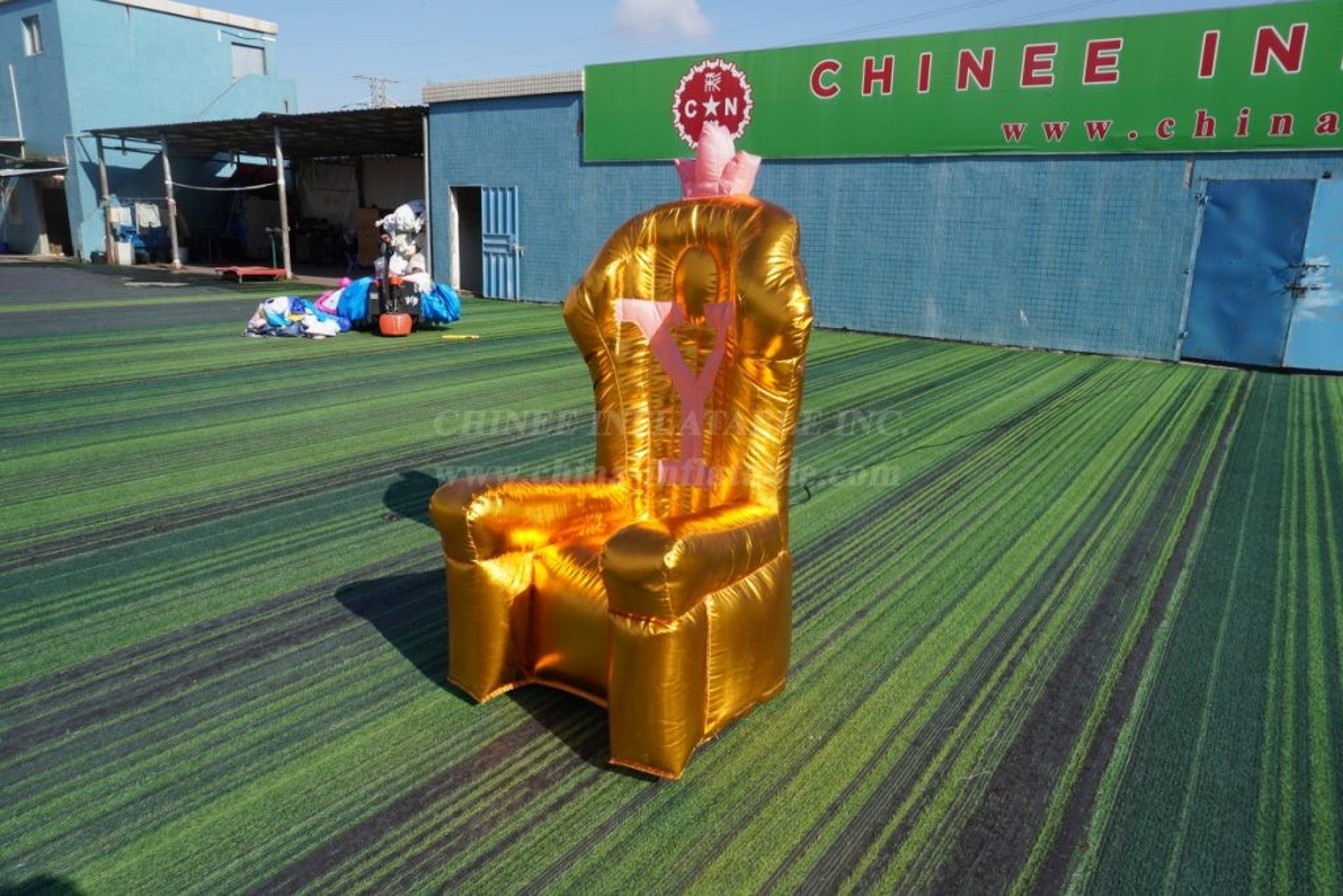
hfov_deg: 73.7
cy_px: 448
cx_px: 672
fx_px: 895
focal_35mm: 24
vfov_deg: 53.1
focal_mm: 16
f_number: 8
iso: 100
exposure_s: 1/250
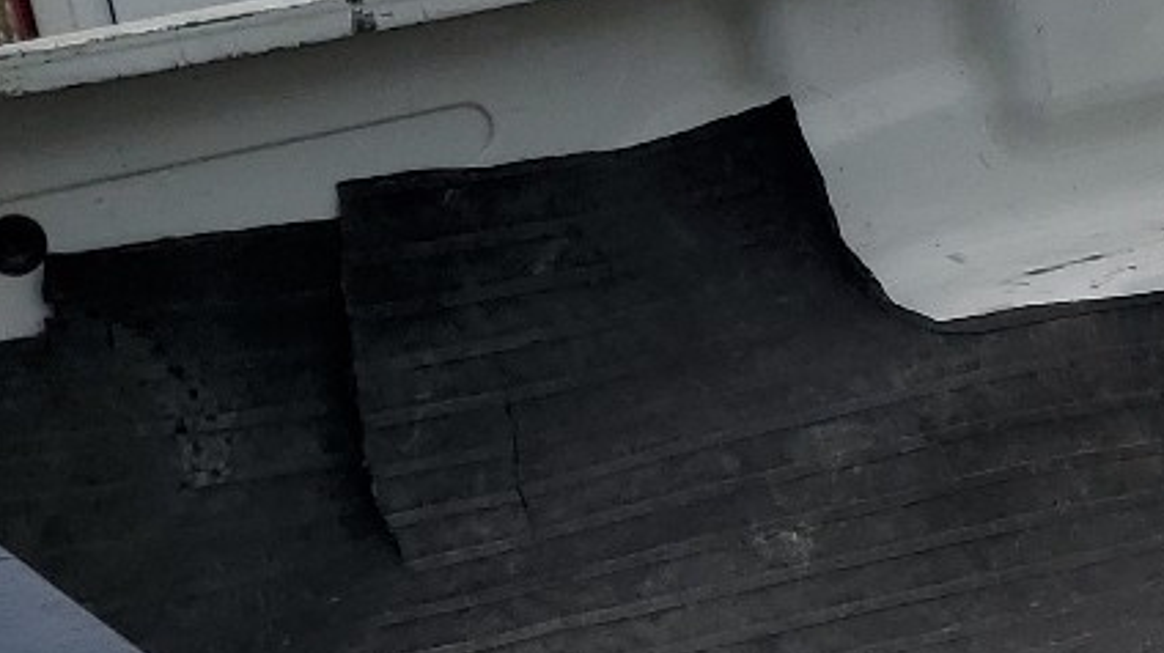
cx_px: 1710
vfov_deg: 11.2
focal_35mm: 107
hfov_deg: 18.0
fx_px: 3301
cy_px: 606
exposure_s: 1/10000
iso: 50
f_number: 1.5
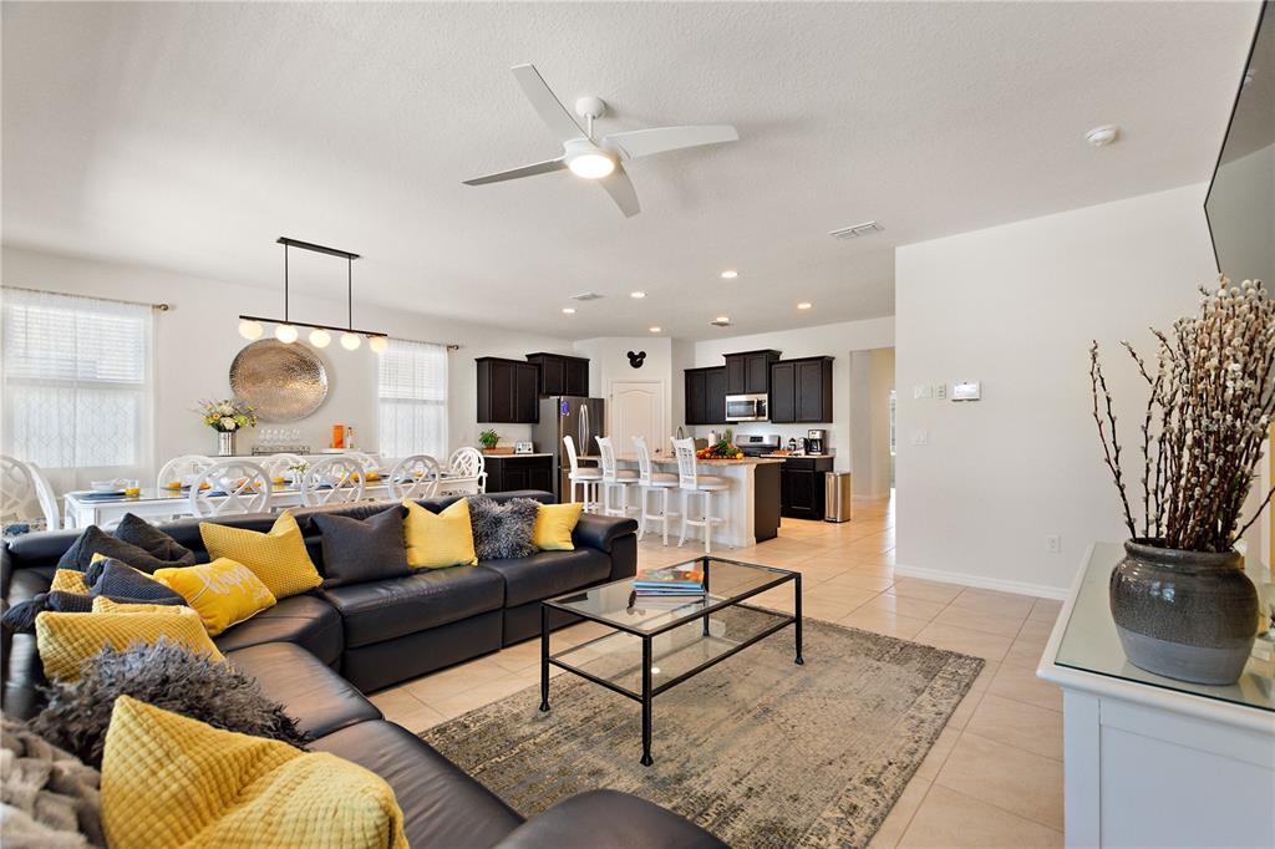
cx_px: 638
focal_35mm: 15
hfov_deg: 100.4
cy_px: 424
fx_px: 531
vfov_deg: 77.3
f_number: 4.5
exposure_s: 1/80
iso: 400
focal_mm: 10
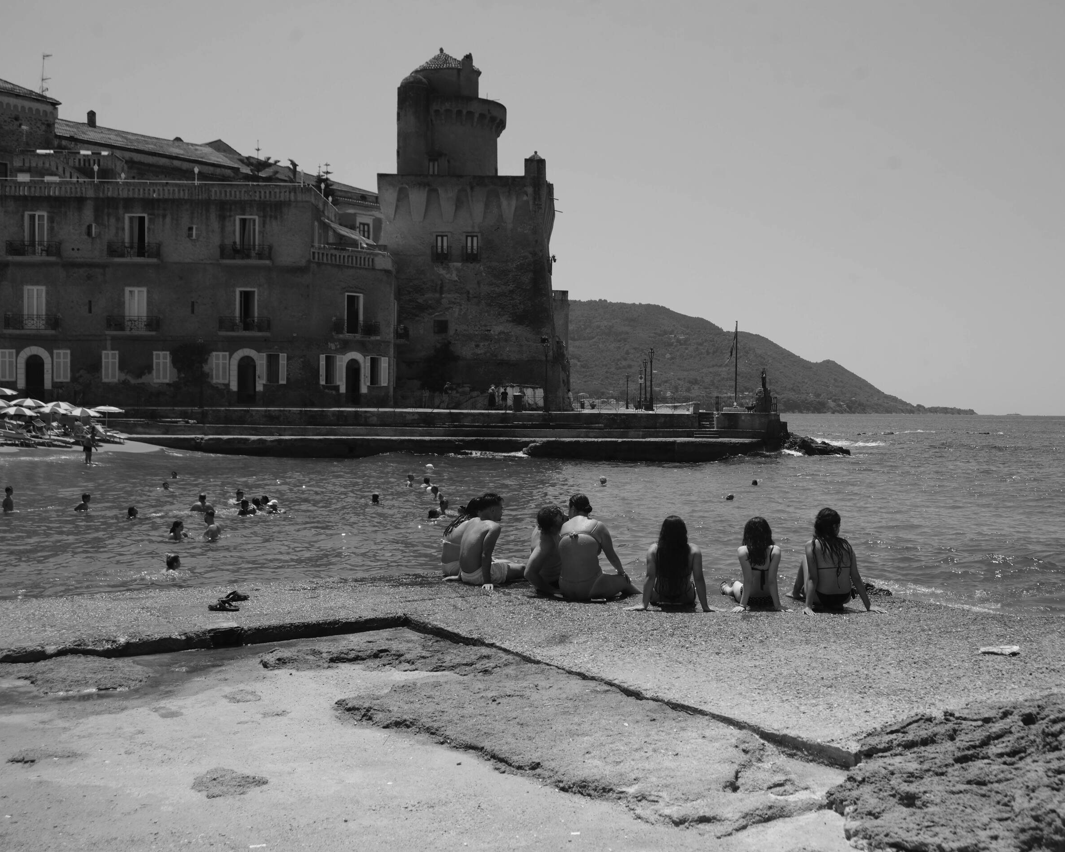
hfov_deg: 45.6
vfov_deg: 37.3
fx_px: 1261
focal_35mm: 40
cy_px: 432
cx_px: 635
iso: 400
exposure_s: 1/3200
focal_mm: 35
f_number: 6.3
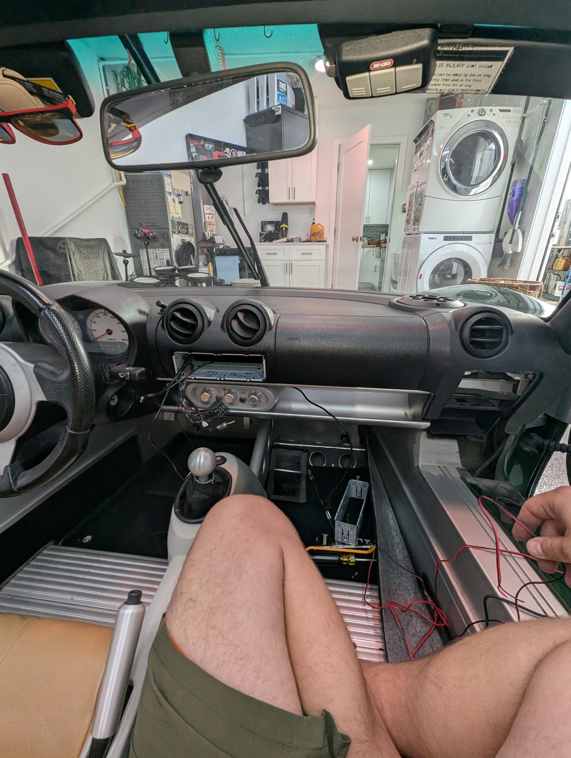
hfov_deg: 90.1
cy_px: 379
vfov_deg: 106.1
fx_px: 285
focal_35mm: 13
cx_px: 286
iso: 176
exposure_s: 1/120
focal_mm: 1.95
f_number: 2.2
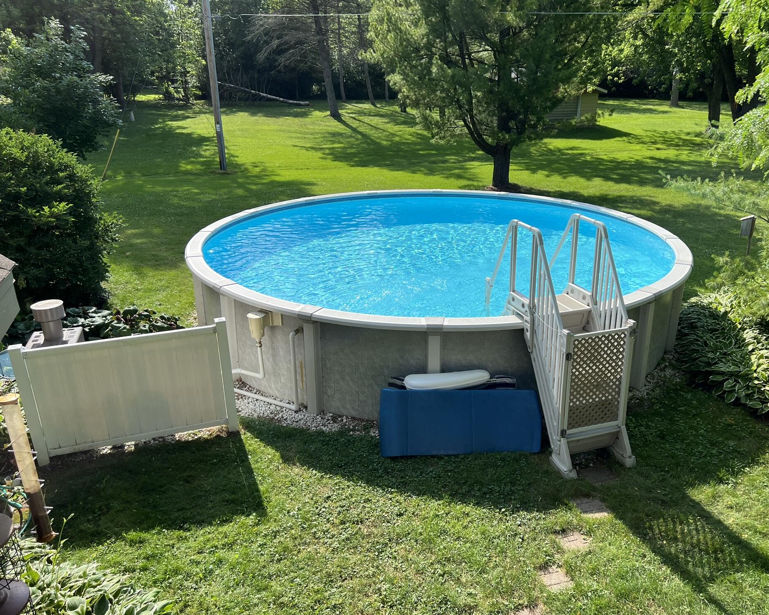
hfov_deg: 62.1
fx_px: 637
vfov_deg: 51.5
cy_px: 303
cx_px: 421
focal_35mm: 28
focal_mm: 5.7
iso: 50
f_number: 1.5
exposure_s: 1/2632
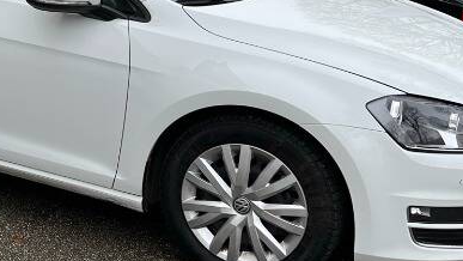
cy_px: 36
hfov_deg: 25.5
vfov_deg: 15.4
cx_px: -25
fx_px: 958
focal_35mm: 78
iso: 50
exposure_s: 1/1058
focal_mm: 5.7
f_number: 1.5
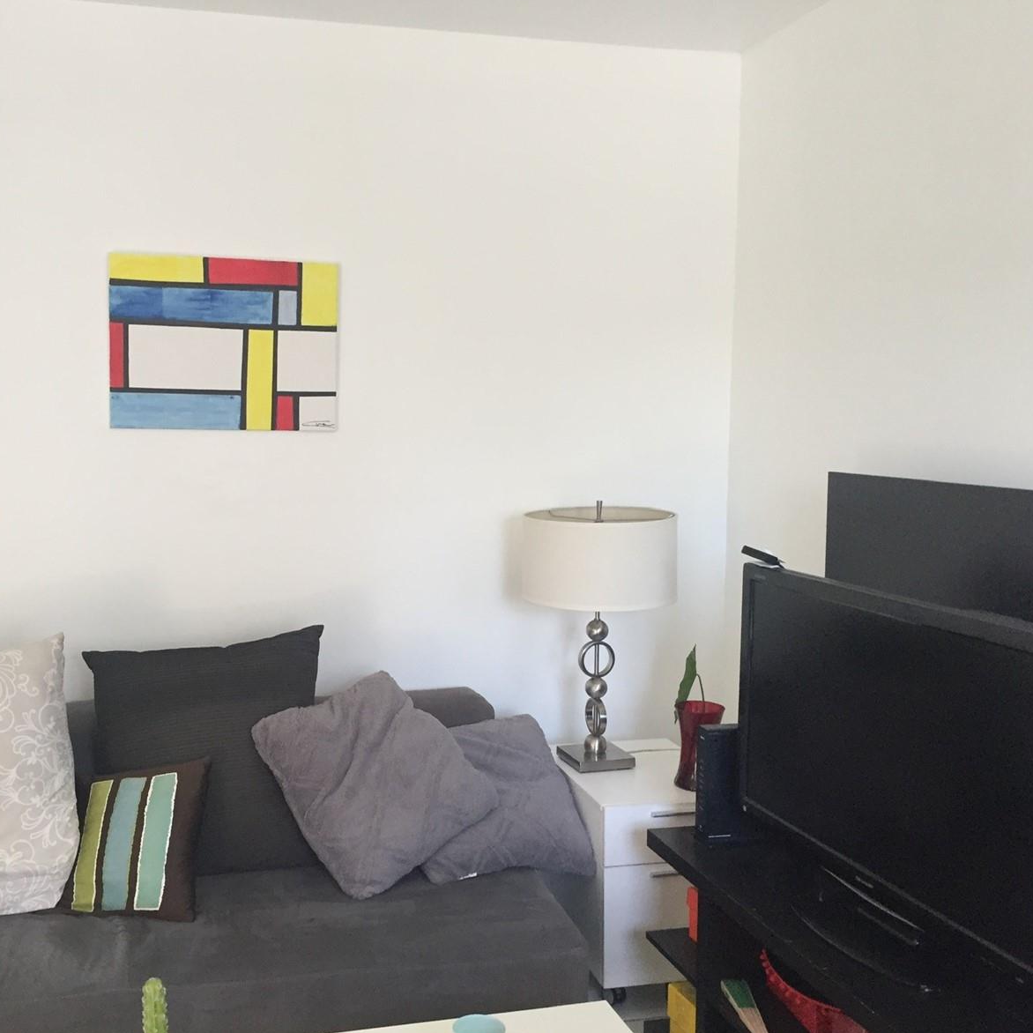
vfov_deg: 47.2
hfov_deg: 47.0
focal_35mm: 35
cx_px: 416
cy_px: 515
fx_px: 1182
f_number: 2.2
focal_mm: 4.15
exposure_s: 1/30
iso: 50
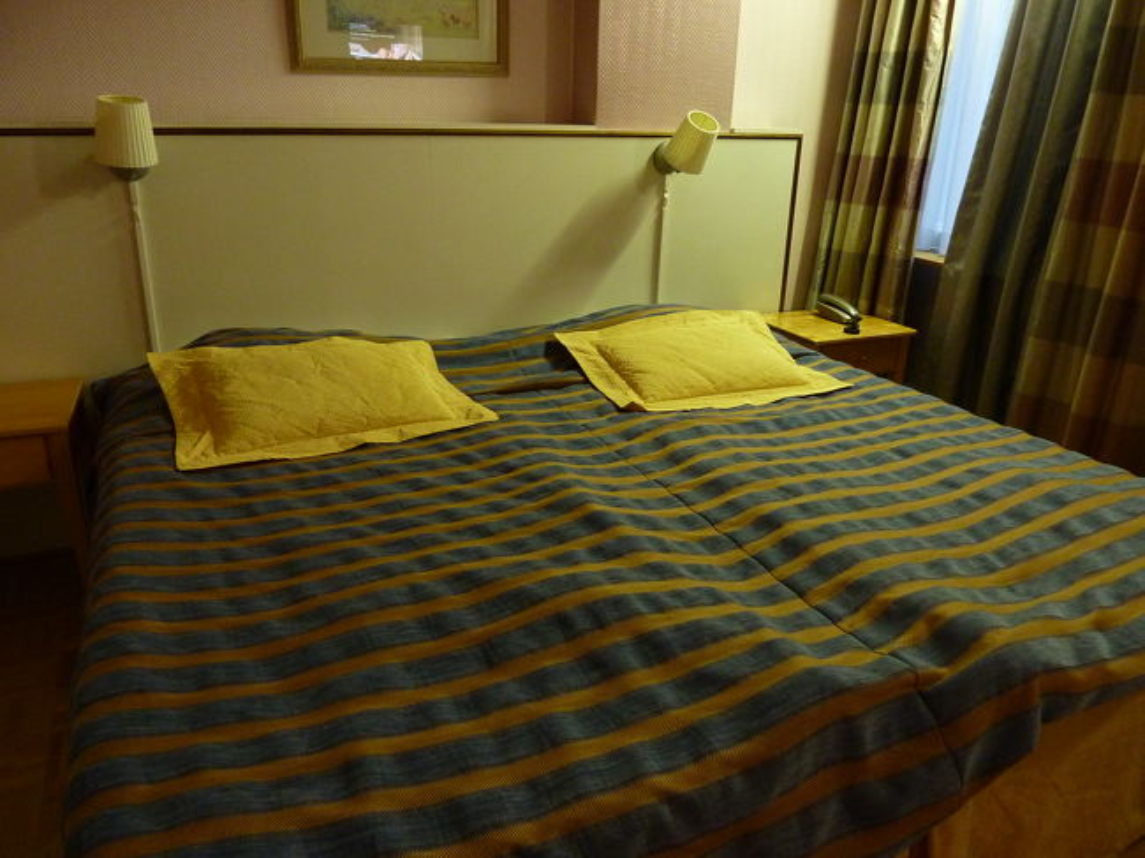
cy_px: 429
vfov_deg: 54.8
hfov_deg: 69.4
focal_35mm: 25
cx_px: 572
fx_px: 827
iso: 400
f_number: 3.3
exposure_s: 1/8
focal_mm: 4.1
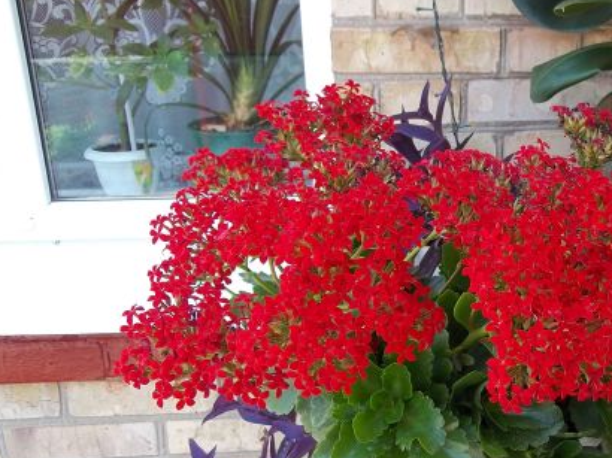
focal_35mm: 50
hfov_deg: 37.2
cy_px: 282
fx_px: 883
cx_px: 469
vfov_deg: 29.0
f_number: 2.9
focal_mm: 5.7
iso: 80
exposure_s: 1/100
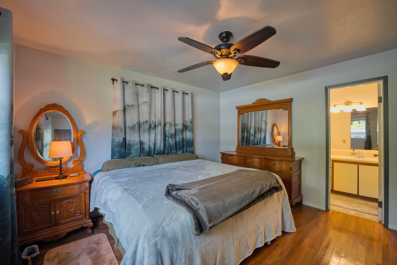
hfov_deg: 101.9
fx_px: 161
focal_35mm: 15
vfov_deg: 78.9
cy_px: 132
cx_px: 198
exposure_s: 1/5
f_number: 4
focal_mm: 14.6
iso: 50
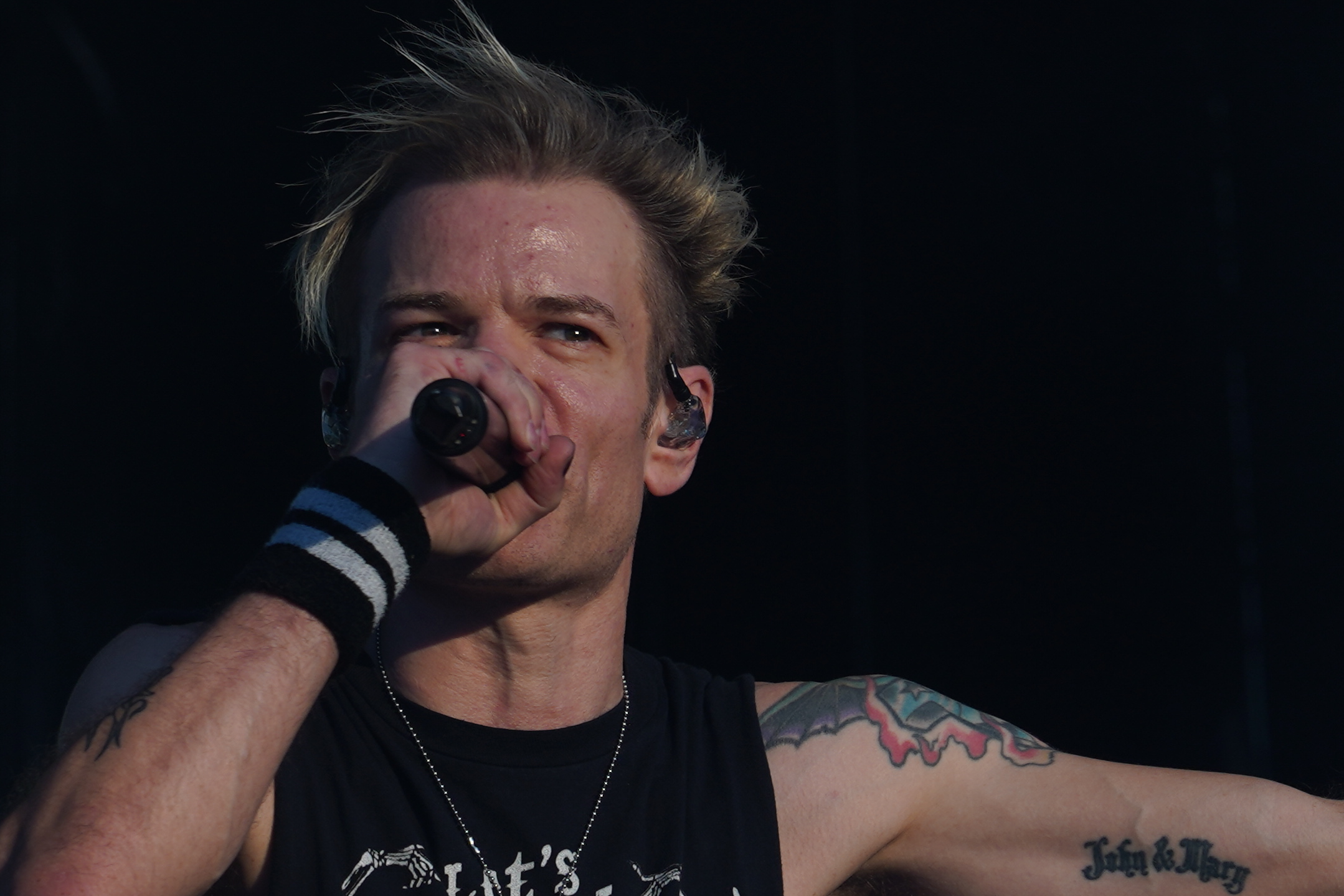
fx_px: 10899
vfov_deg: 4.7
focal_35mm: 292
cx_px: 656
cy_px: 814
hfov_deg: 7.1
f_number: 7.1
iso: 100
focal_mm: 105
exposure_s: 1/400
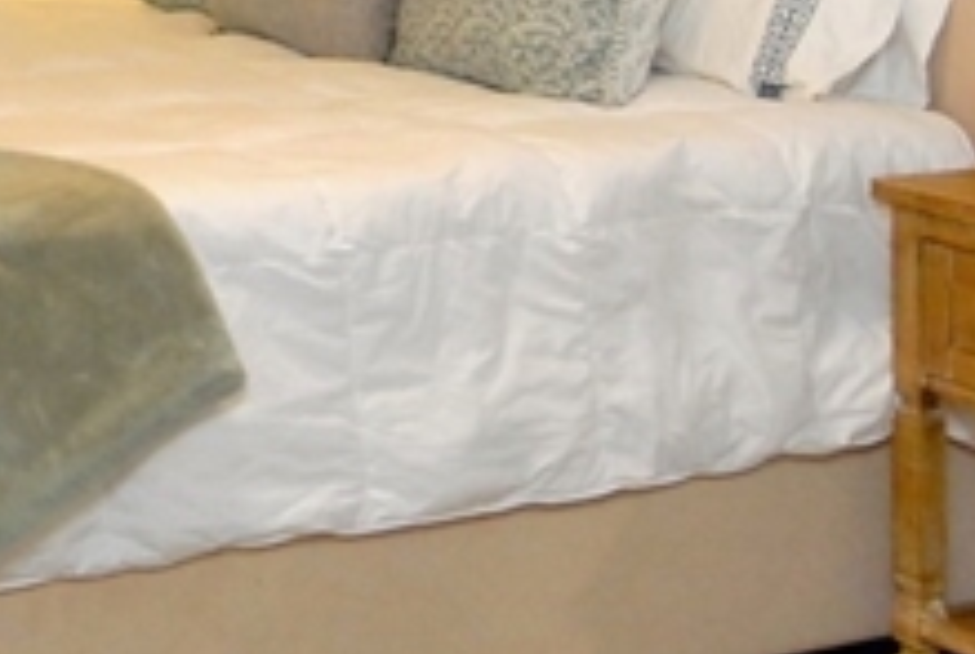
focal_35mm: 70
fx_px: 1900
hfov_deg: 26.5
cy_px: -120
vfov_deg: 18.6
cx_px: -98
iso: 640
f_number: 5
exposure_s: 1/60
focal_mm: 10
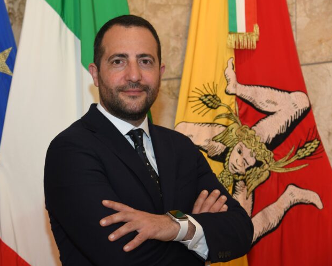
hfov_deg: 21.9
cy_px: 132
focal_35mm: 87
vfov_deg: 17.7
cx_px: 134
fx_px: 855
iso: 800
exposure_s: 1/80
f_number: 5.6
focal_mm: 75
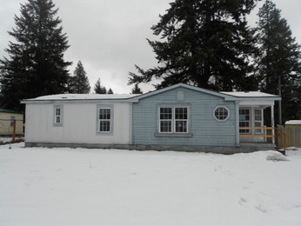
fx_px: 226
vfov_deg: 53.1
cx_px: 150
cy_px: 113
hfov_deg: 67.3
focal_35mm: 26
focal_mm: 4.6
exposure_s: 1/800
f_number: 3.2
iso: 80
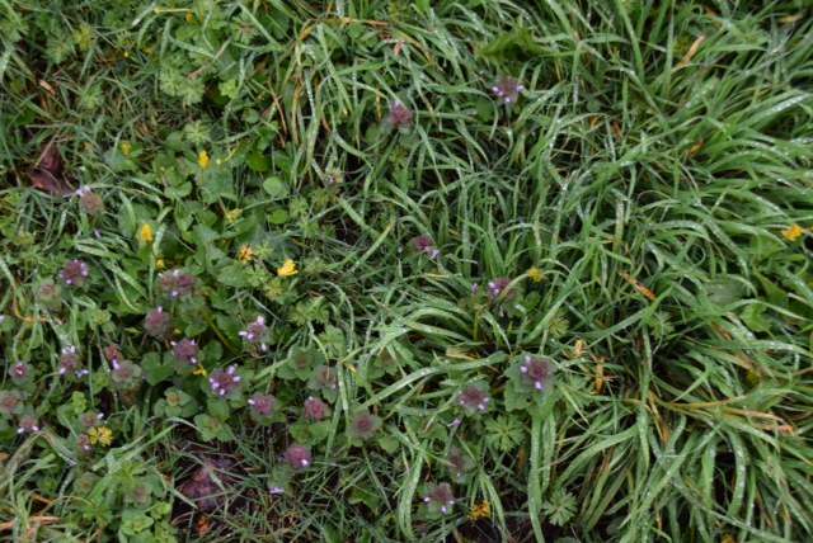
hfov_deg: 37.8
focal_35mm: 52
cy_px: 272
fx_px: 1187
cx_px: 406
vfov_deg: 25.8
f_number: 6.3
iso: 400
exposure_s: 1/160
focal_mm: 35
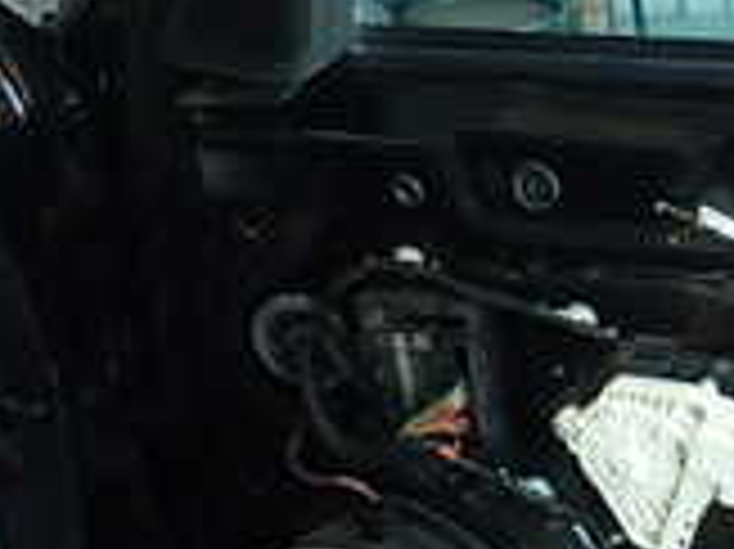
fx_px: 1949
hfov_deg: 19.3
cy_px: 140
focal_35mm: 92
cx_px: 1013
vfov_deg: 16.0
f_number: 2
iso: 160
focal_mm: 4.5
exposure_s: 1/60
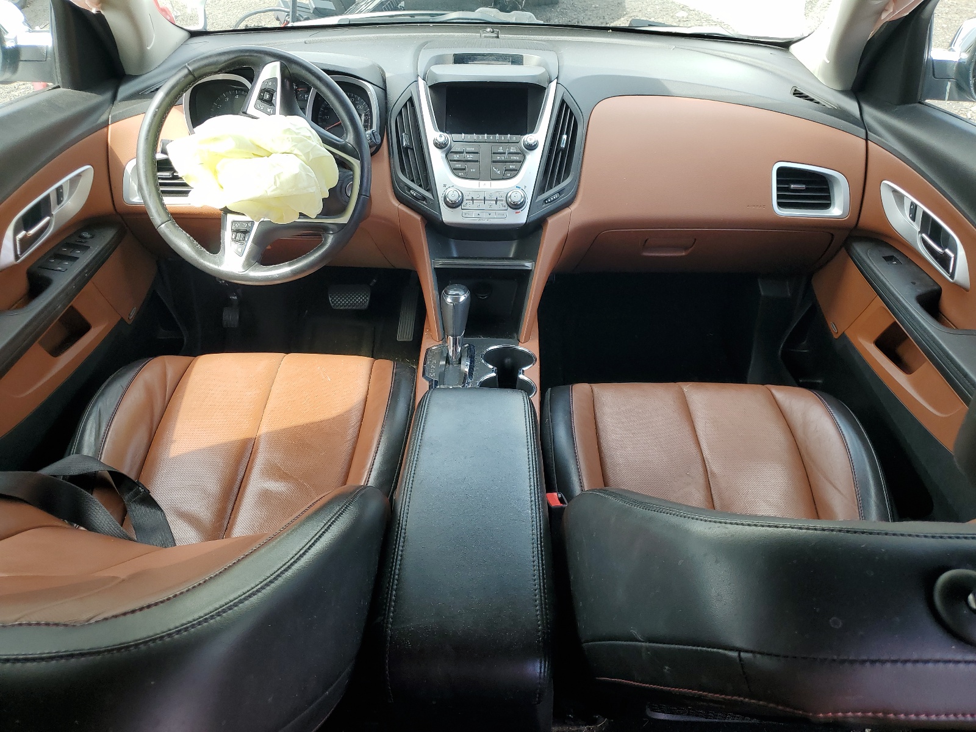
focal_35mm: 26
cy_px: 366
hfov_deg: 67.3
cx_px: 488
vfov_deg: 53.1
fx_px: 733
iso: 50
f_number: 1.5
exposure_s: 1/278
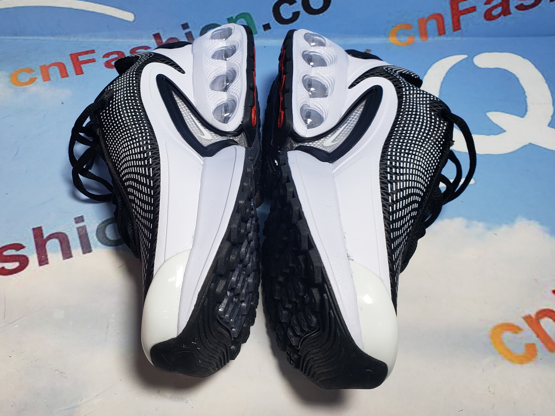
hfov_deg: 53.3
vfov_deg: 41.7
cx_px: 202
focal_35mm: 34
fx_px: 545
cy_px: 175
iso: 50
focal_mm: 4.3
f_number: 2.4
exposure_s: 1/189
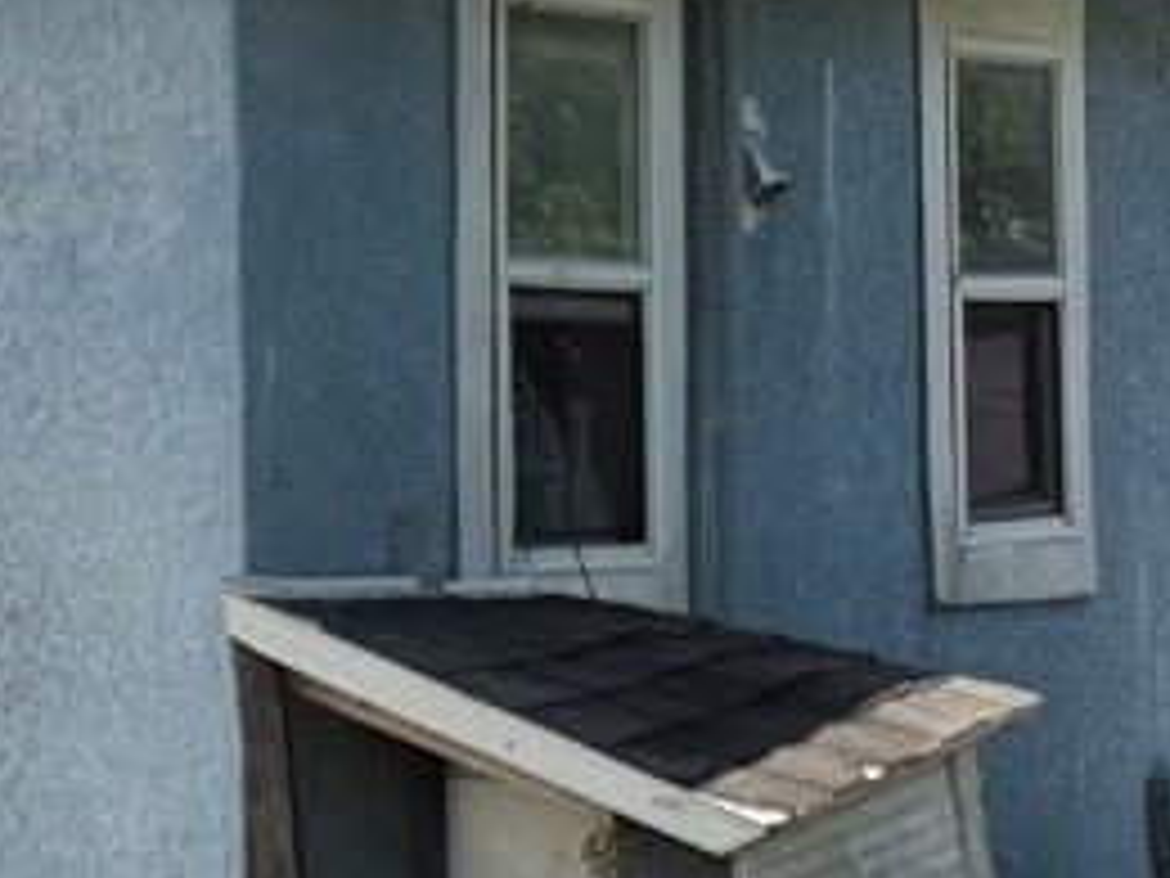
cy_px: 743
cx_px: -392
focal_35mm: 189
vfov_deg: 7.8
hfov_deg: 10.2
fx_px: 6388
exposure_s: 1/4098
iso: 100
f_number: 1.78
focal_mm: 6.76
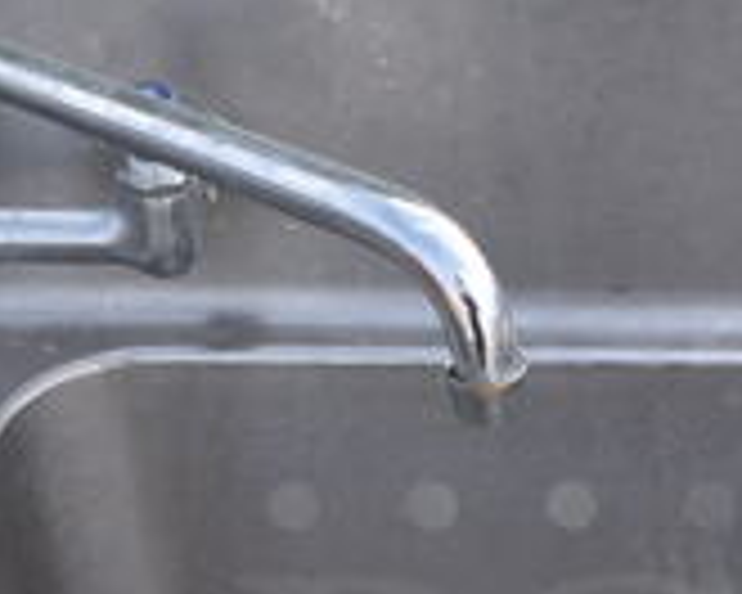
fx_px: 2064
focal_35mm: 94
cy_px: 688
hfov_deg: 20.2
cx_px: 571
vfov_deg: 15.8
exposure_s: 1/320
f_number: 7.1
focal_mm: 18
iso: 200
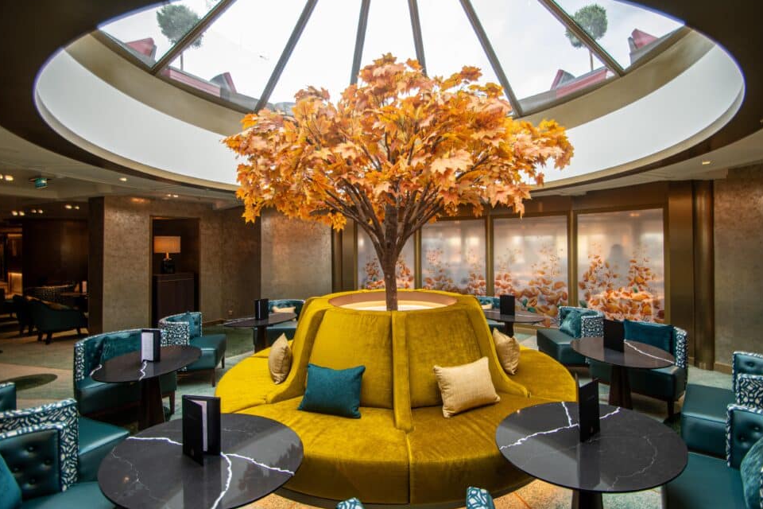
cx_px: 397
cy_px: 246
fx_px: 339
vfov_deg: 73.7
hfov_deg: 96.7
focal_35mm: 16
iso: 140
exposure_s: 1/60
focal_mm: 10
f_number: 3.5
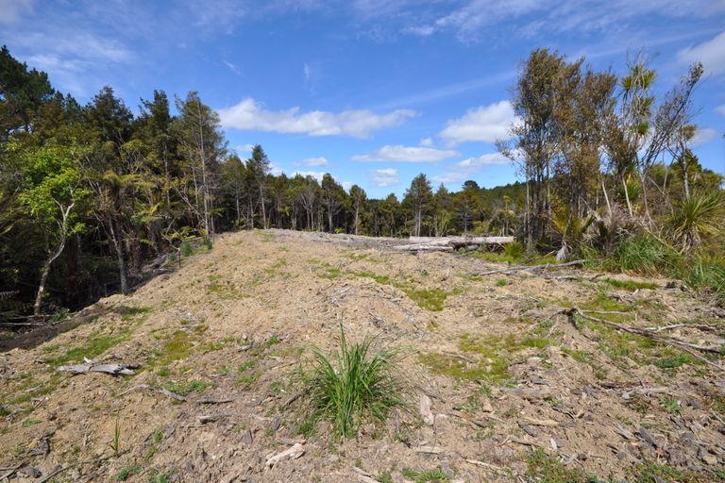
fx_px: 302
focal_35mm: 15
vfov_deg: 77.3
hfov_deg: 100.4
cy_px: 242
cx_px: 362
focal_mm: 10
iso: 200
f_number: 9
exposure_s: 1/320
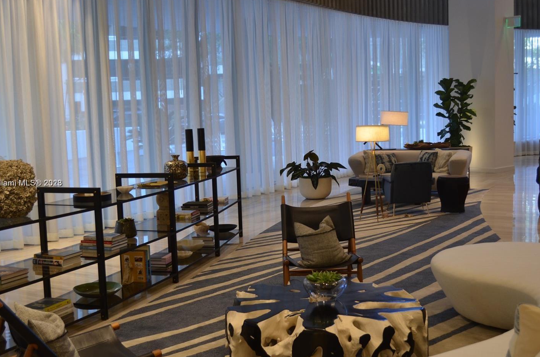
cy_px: 184
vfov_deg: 30.4
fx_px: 659
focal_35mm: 44
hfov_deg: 44.5
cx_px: 245
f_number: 4.2
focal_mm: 26
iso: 560
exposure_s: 1/60
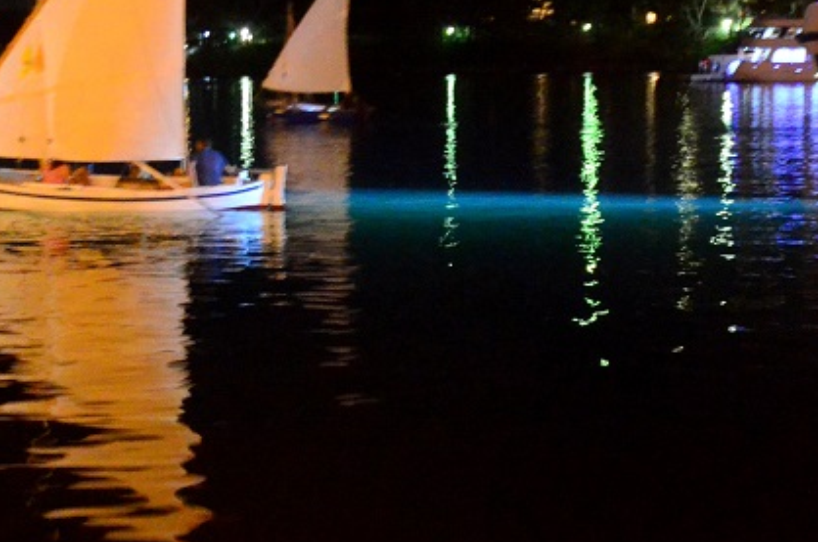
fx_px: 1950
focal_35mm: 86
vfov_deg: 15.8
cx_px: -62
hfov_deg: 22.5
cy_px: 154
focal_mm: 24
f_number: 4
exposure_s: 1/8
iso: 6400
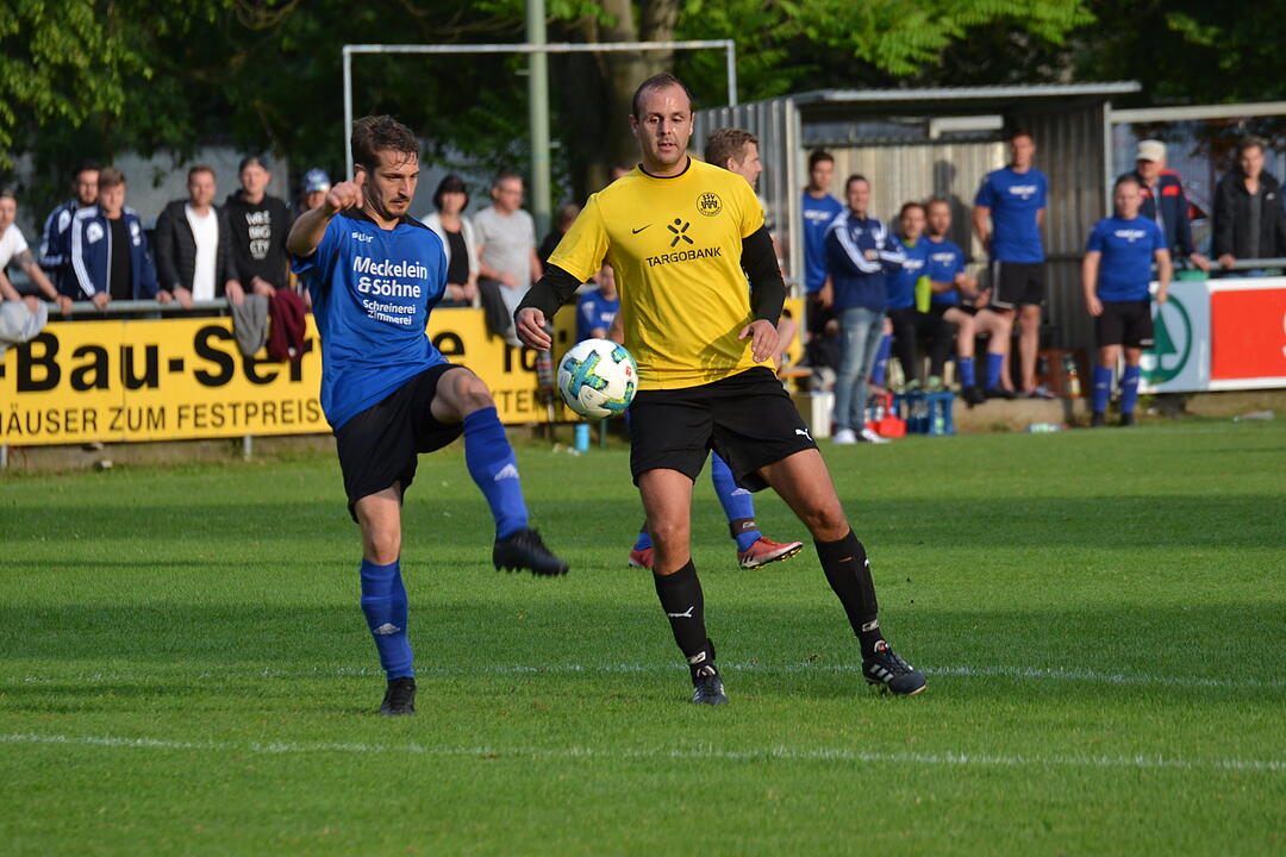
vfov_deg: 4.2
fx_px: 11787
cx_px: 643
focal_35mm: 330
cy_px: 428
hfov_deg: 6.2
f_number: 5.3
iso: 400
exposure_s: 1/500
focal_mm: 220
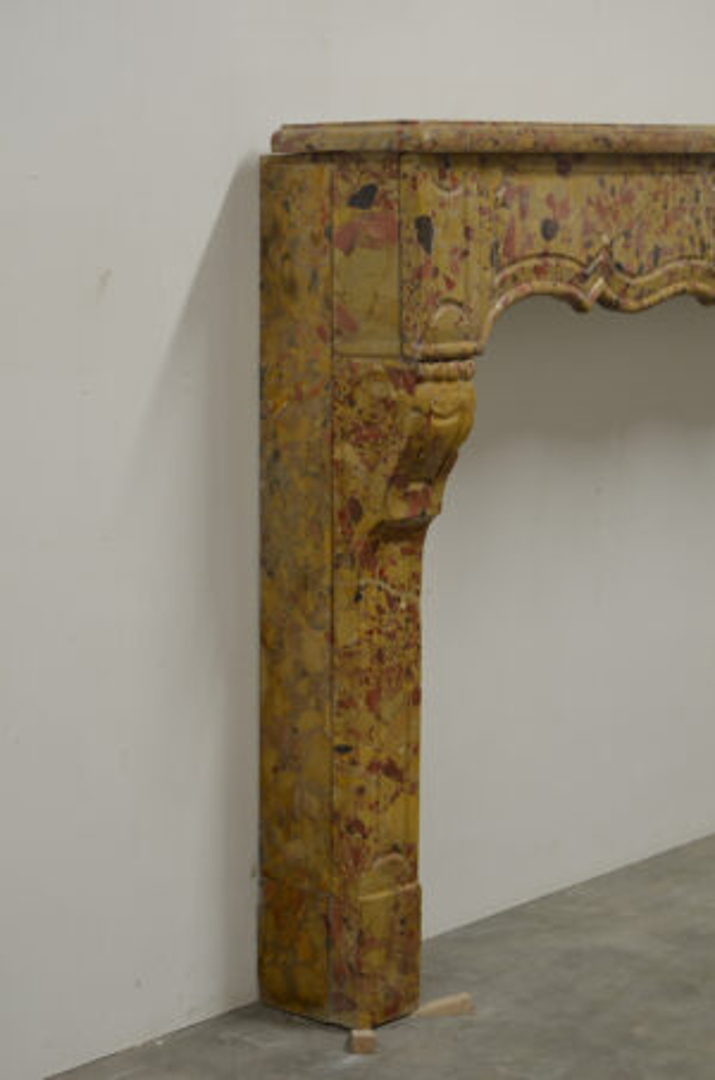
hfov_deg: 18.1
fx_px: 2245
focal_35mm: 75
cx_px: 358
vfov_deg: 27.0
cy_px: 540
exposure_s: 1/30
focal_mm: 50
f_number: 2.8
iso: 100
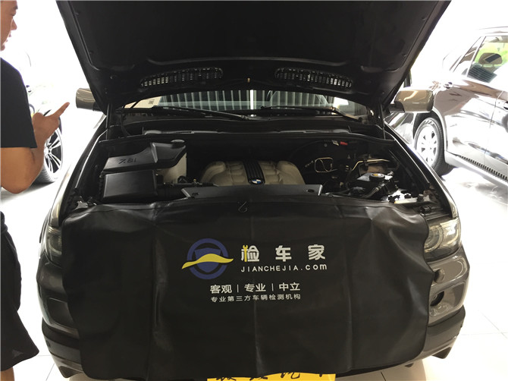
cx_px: 254
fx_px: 425
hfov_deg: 61.7
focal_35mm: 29
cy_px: 190
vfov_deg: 48.2
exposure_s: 1/33
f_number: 2.2
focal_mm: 4.15
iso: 64
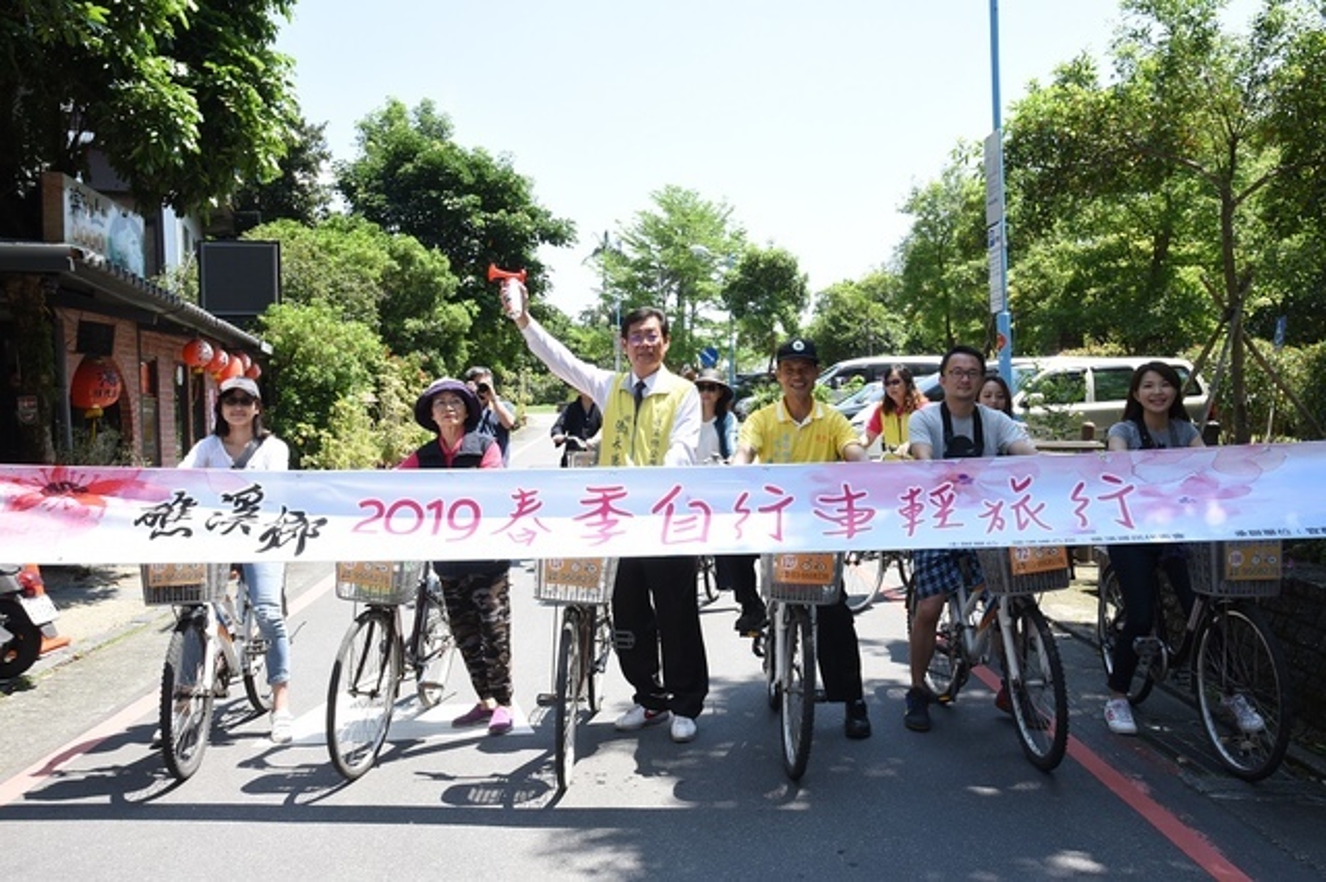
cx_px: 663
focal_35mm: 34
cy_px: 441
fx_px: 1252
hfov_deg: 55.8
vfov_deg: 38.8
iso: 800
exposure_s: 1/125
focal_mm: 34
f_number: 16
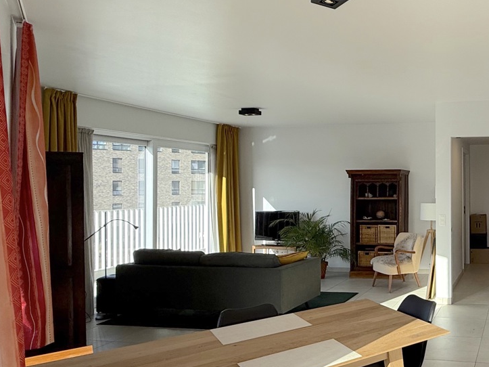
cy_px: 183
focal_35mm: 31
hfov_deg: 50.3
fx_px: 438
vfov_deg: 45.4
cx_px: 459
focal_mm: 2.22
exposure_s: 1/490
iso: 64
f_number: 2.2
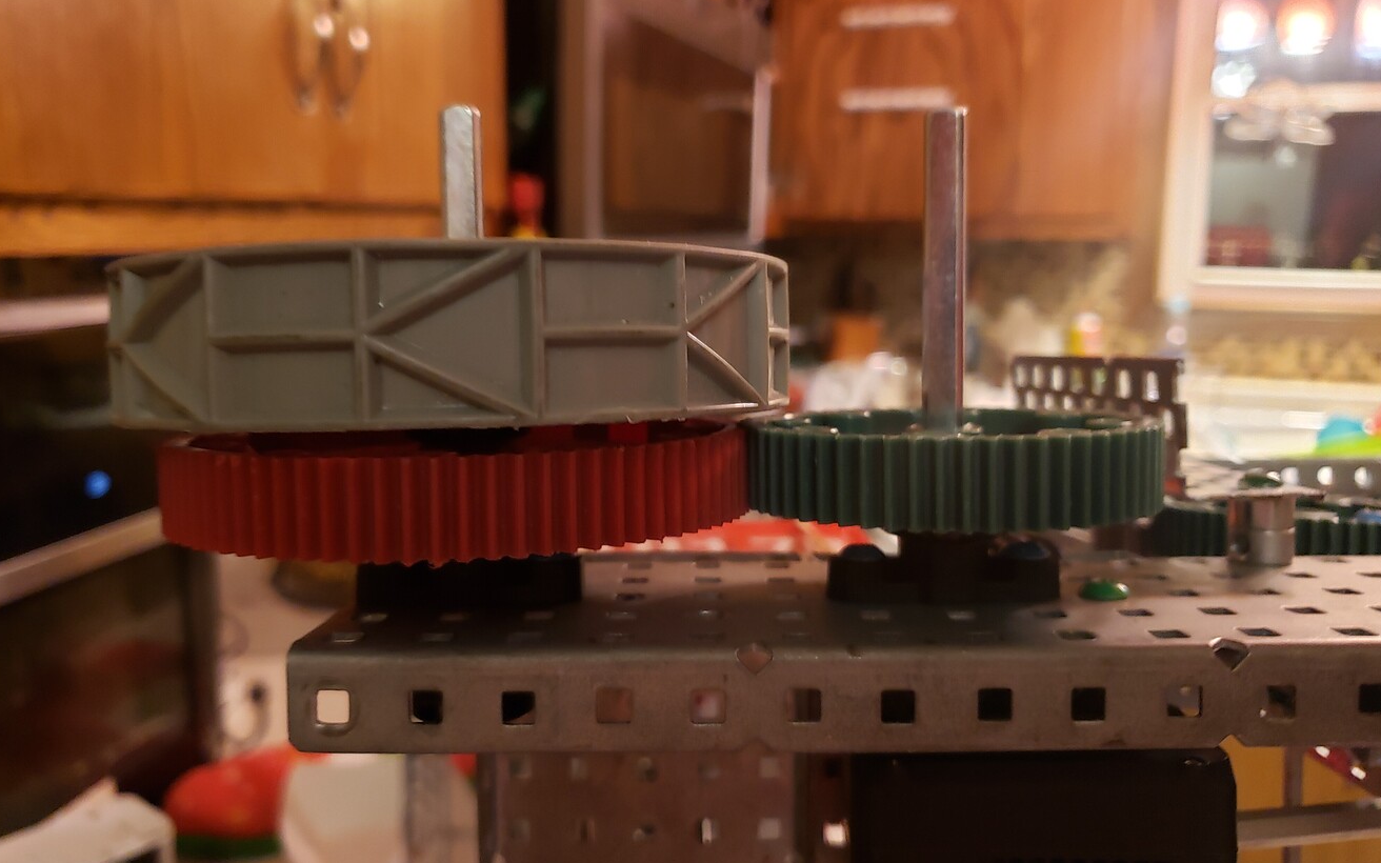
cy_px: 419
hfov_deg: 66.5
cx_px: 692
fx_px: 1054
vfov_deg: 44.5
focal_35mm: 28
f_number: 1.5
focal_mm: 4.3
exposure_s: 1/13
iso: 250
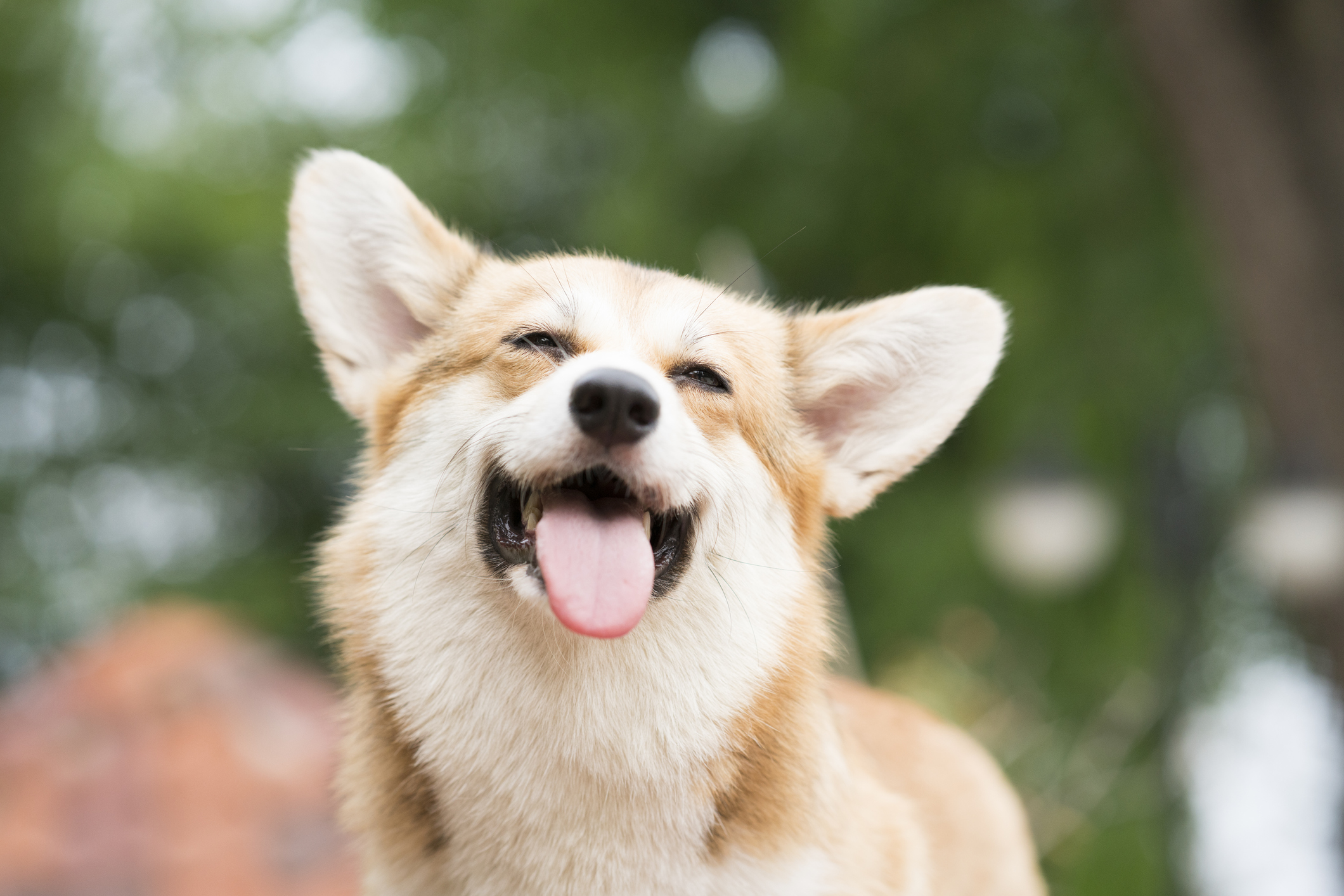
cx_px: 672
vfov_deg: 16.1
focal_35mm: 85
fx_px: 3174
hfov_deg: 23.9
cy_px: 448
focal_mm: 85
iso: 1000
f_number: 3.2
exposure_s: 1/800
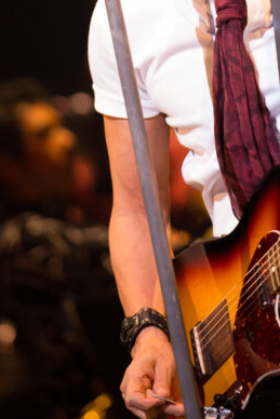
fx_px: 4767
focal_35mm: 409
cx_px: 276
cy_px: -80
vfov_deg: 5.0
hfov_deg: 3.4
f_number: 3.2
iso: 2000
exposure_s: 1/1000
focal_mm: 155
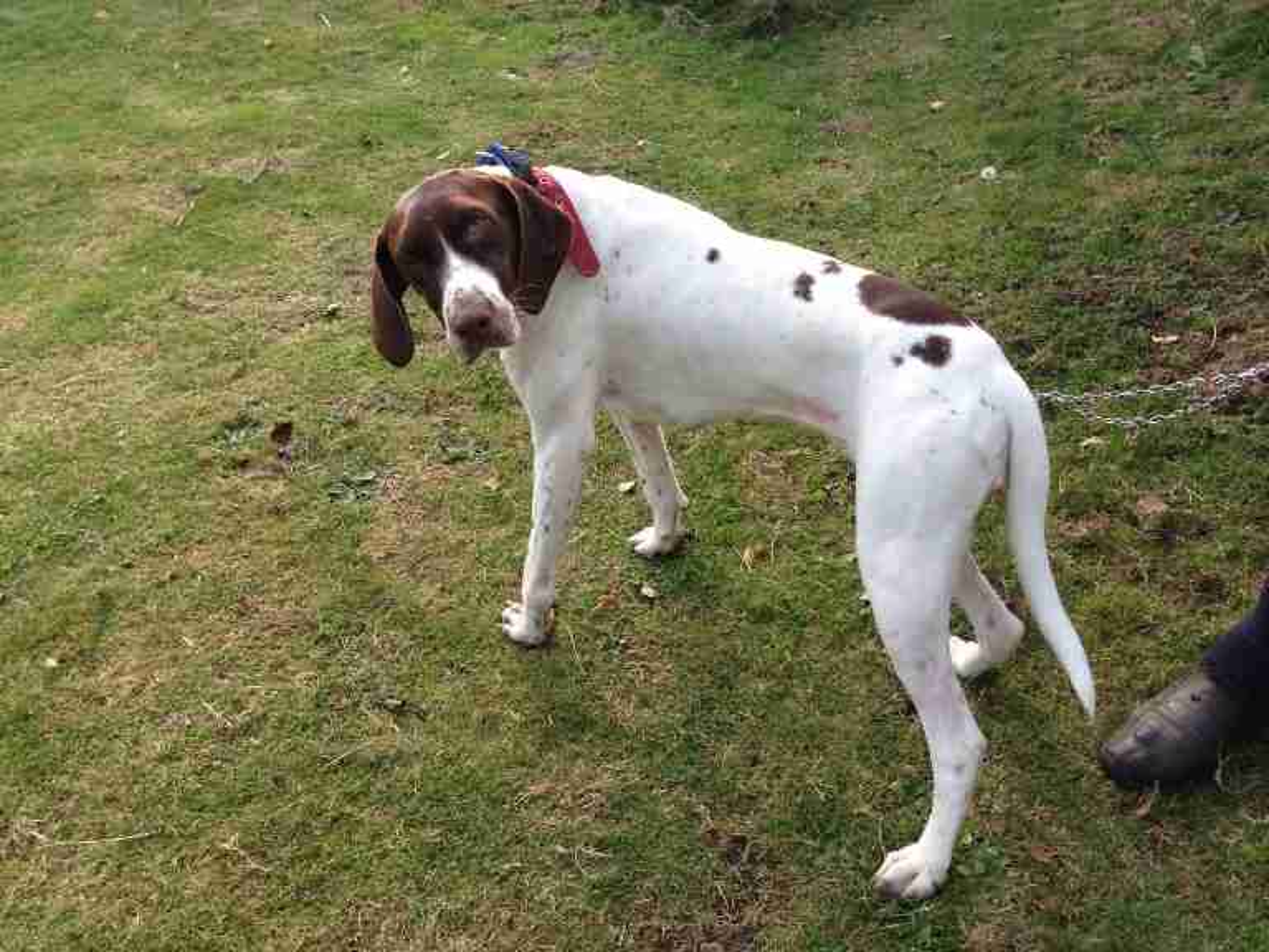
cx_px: 634
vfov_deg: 42.9
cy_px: 476
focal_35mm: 33
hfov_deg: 55.4
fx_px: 1210
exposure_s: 1/133
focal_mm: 4.13
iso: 50
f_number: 2.4
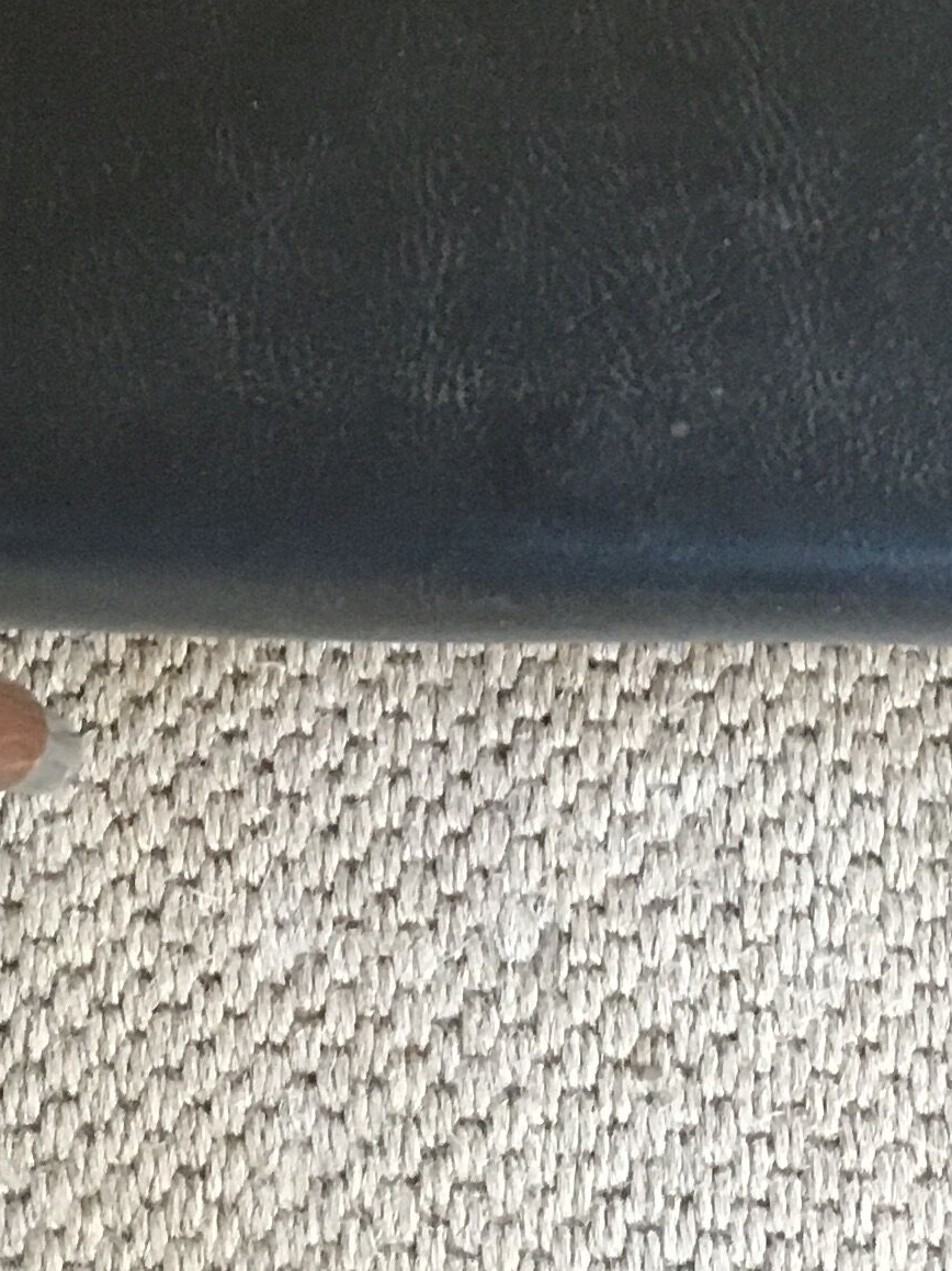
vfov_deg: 18.4
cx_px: 837
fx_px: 3705
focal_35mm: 101
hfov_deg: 14.5
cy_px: -273
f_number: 2.2
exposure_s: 1/17
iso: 200
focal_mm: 4.15
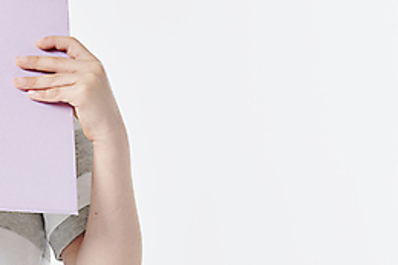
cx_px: 3
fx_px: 3823
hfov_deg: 5.9
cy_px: 20
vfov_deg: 4.0
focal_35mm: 346
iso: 100
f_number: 11
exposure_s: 1/125
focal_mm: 150
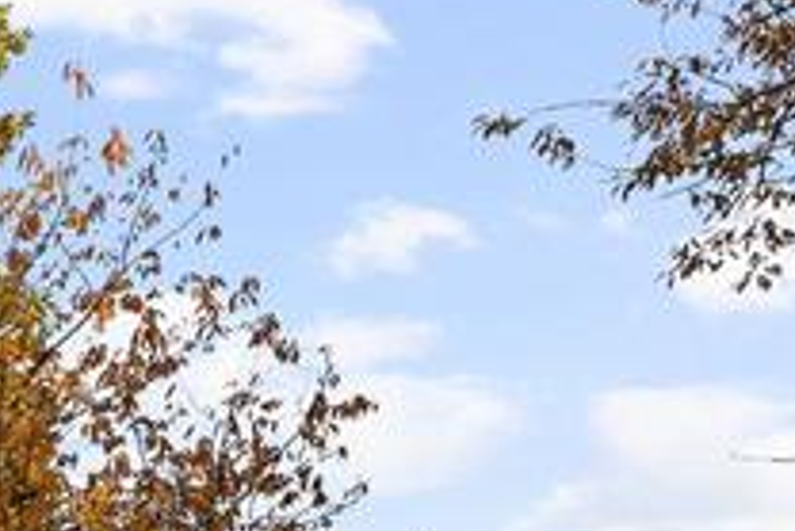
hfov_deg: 12.2
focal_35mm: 83
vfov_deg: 13.7
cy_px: 1108
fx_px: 1834
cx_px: -1491
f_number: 2.8
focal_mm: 12
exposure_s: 1/3200
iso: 200
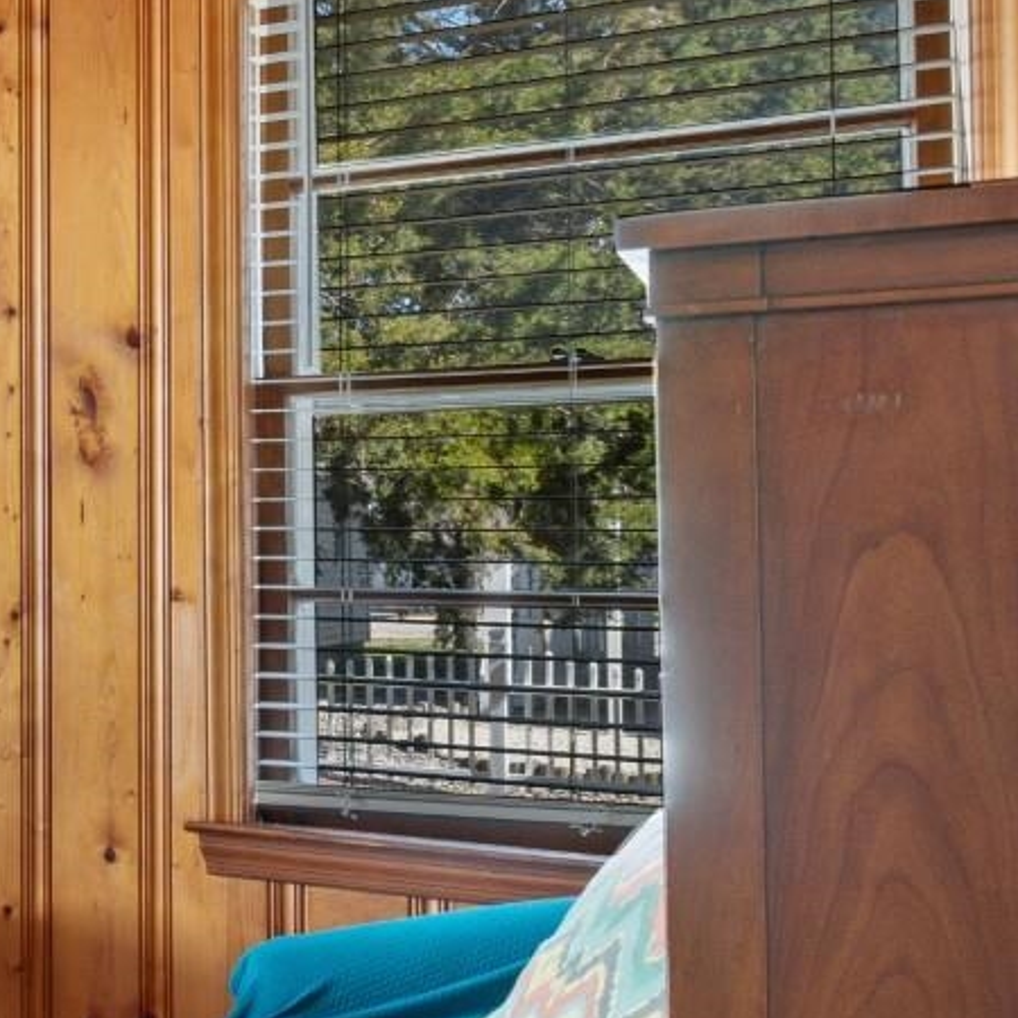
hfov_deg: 22.0
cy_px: 514
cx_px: -767
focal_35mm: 52
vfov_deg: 32.8
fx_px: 1730
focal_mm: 11.5
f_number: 4.8
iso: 100
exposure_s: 1/10
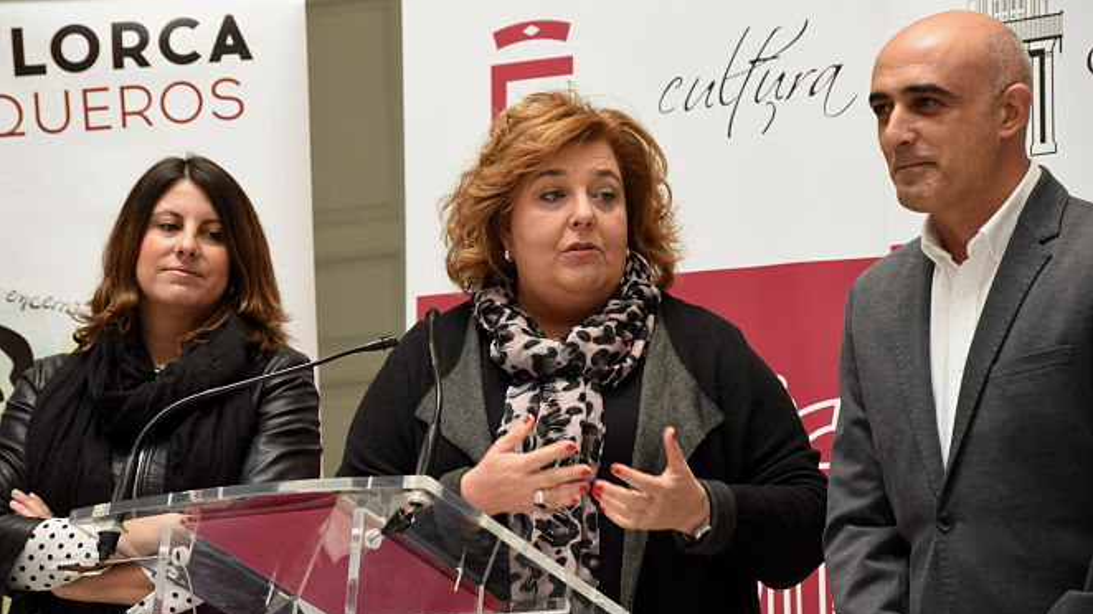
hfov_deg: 13.6
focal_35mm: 158
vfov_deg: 7.7
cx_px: 547
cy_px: 274
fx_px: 4578
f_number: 8
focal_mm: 150
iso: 1600
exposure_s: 1/125
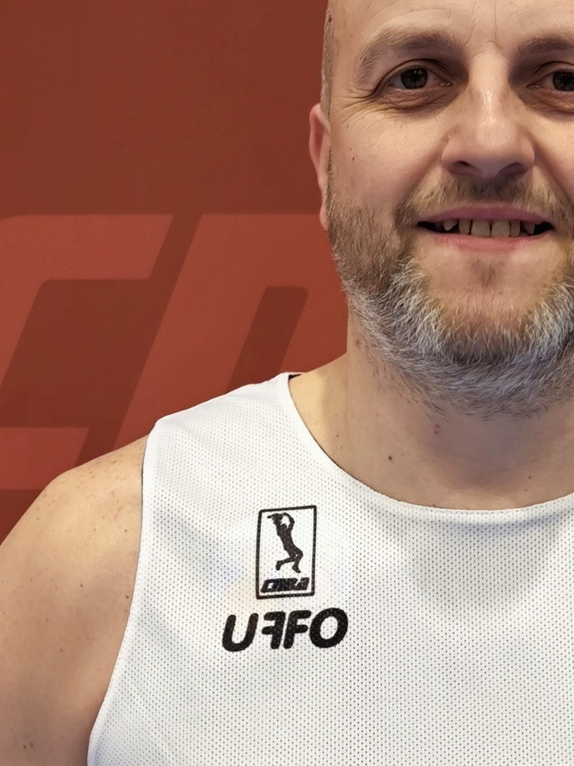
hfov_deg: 23.2
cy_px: 596
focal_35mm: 62
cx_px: 482
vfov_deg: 30.5
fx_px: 1371
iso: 160
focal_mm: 6.92
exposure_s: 1/50
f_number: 1.9
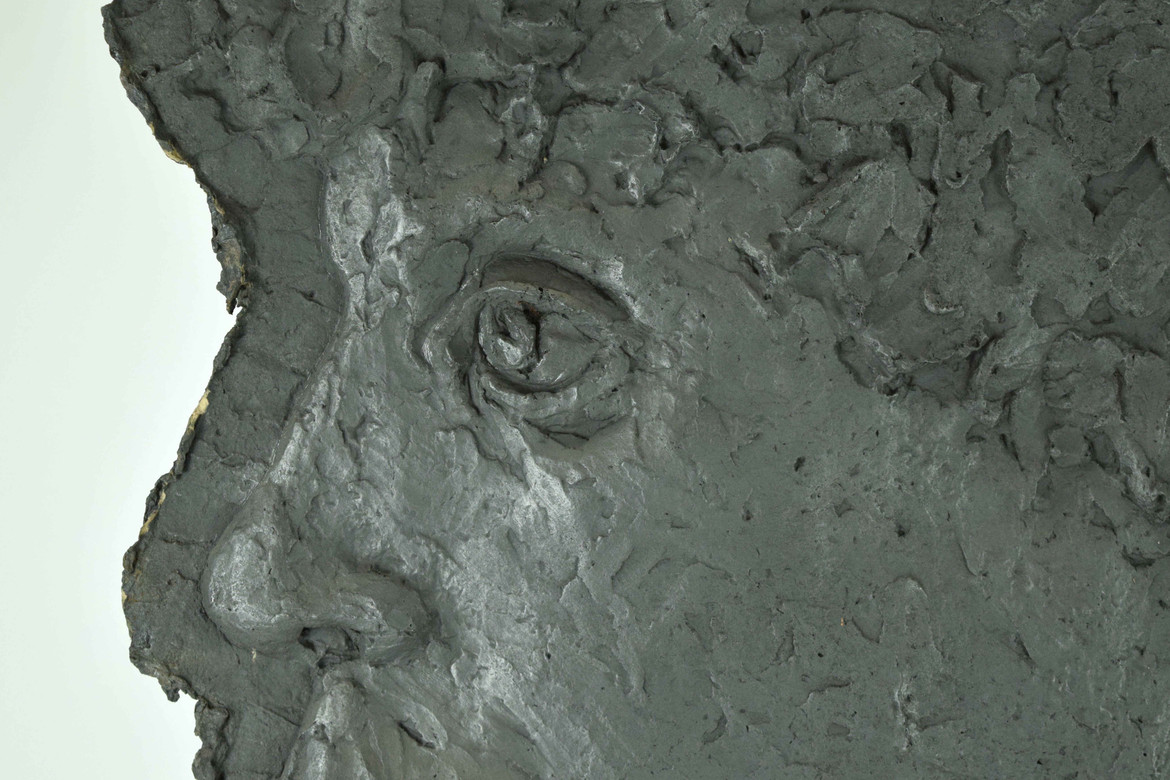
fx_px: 2892
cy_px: 425
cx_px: 544
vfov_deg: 15.4
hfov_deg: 22.9
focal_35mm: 89
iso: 800
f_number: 5.6
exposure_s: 1/125
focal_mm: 52
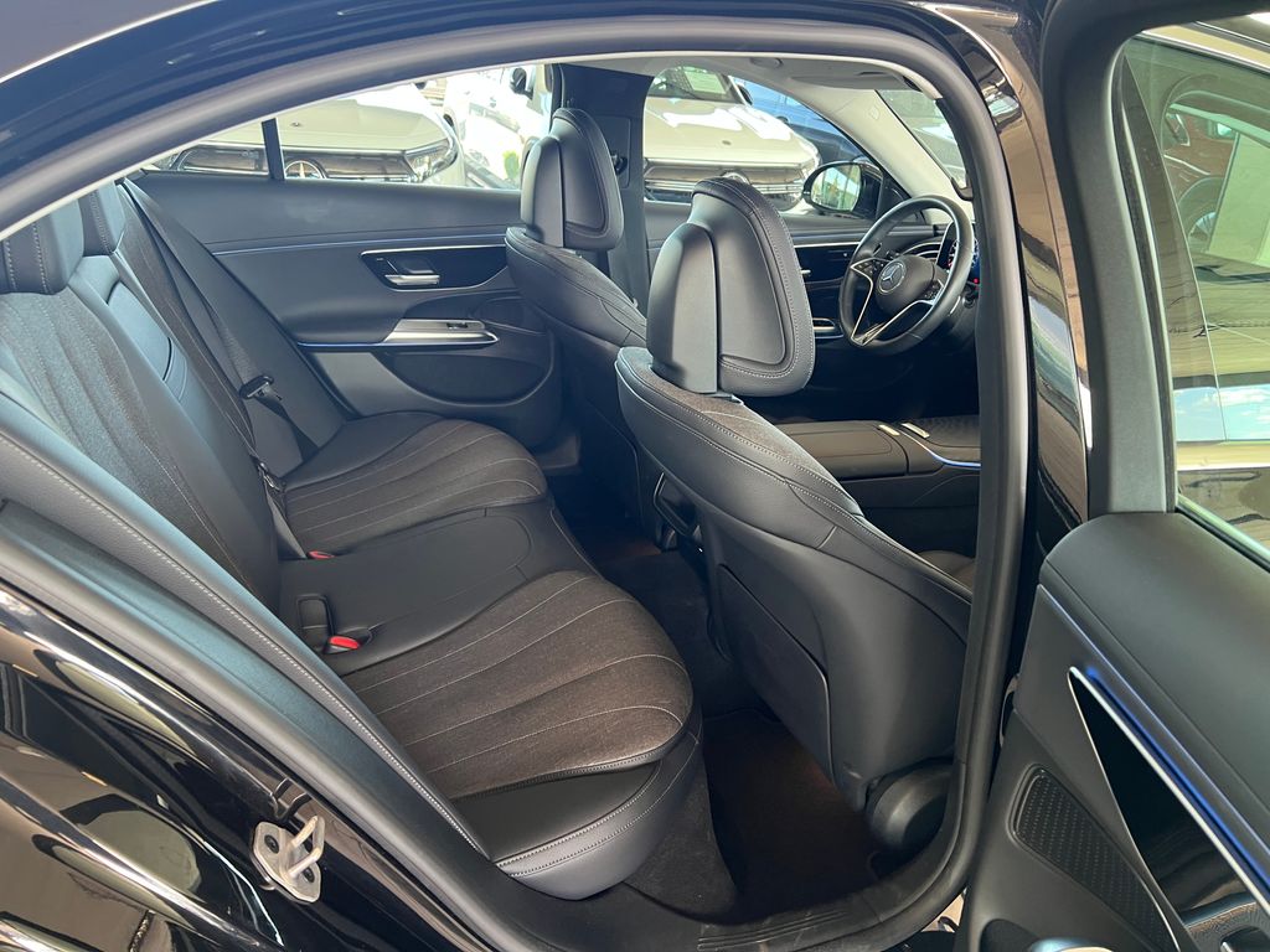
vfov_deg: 53.1
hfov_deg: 67.3
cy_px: 476
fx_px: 954
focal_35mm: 26
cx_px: 635
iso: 125
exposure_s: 1/68
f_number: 1.5
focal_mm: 5.7
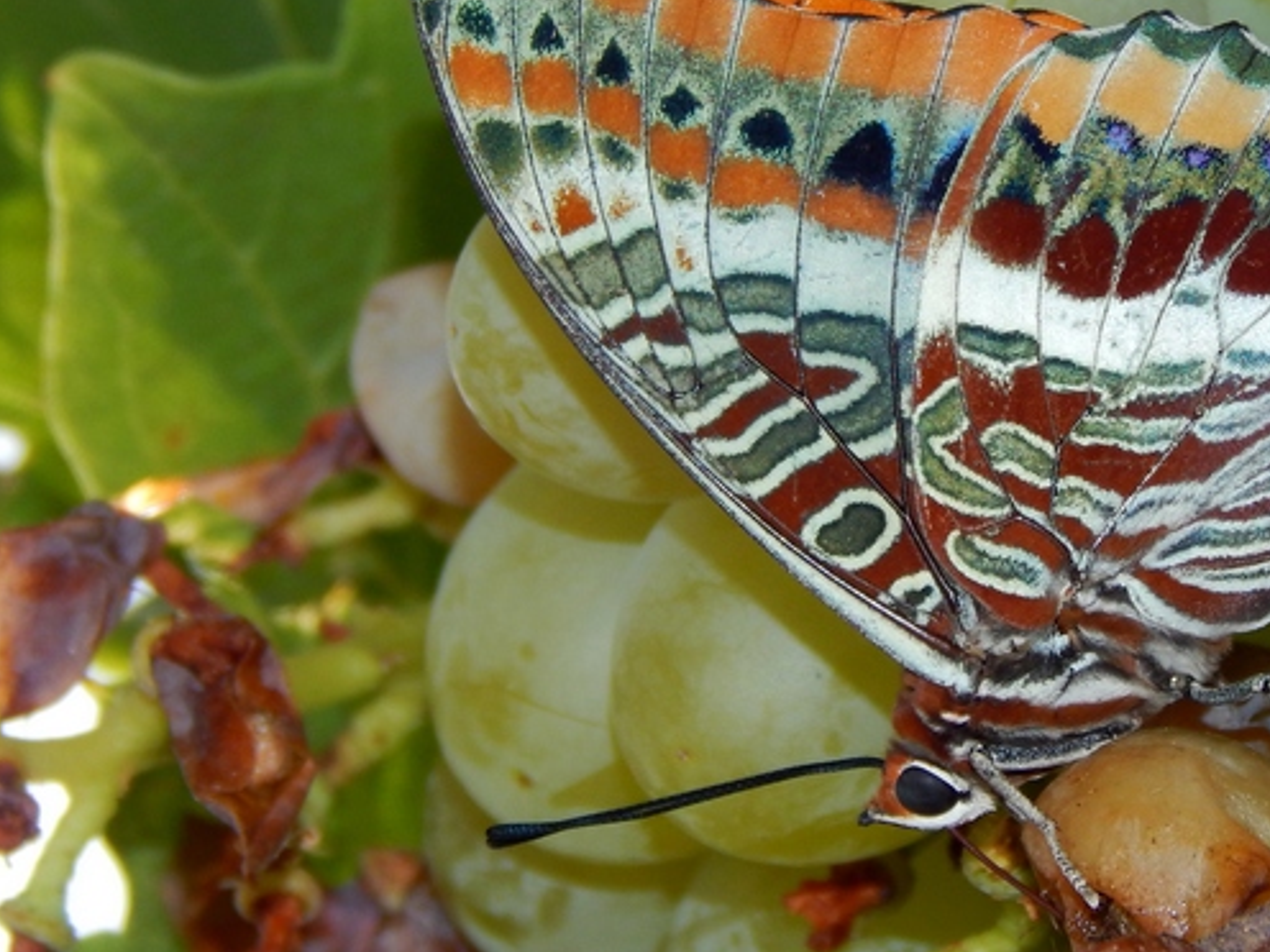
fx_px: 12364
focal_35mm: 337
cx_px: 1009
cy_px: 435
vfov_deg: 4.4
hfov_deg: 5.9
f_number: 5.4
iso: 125
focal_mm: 37.1
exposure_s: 1/500
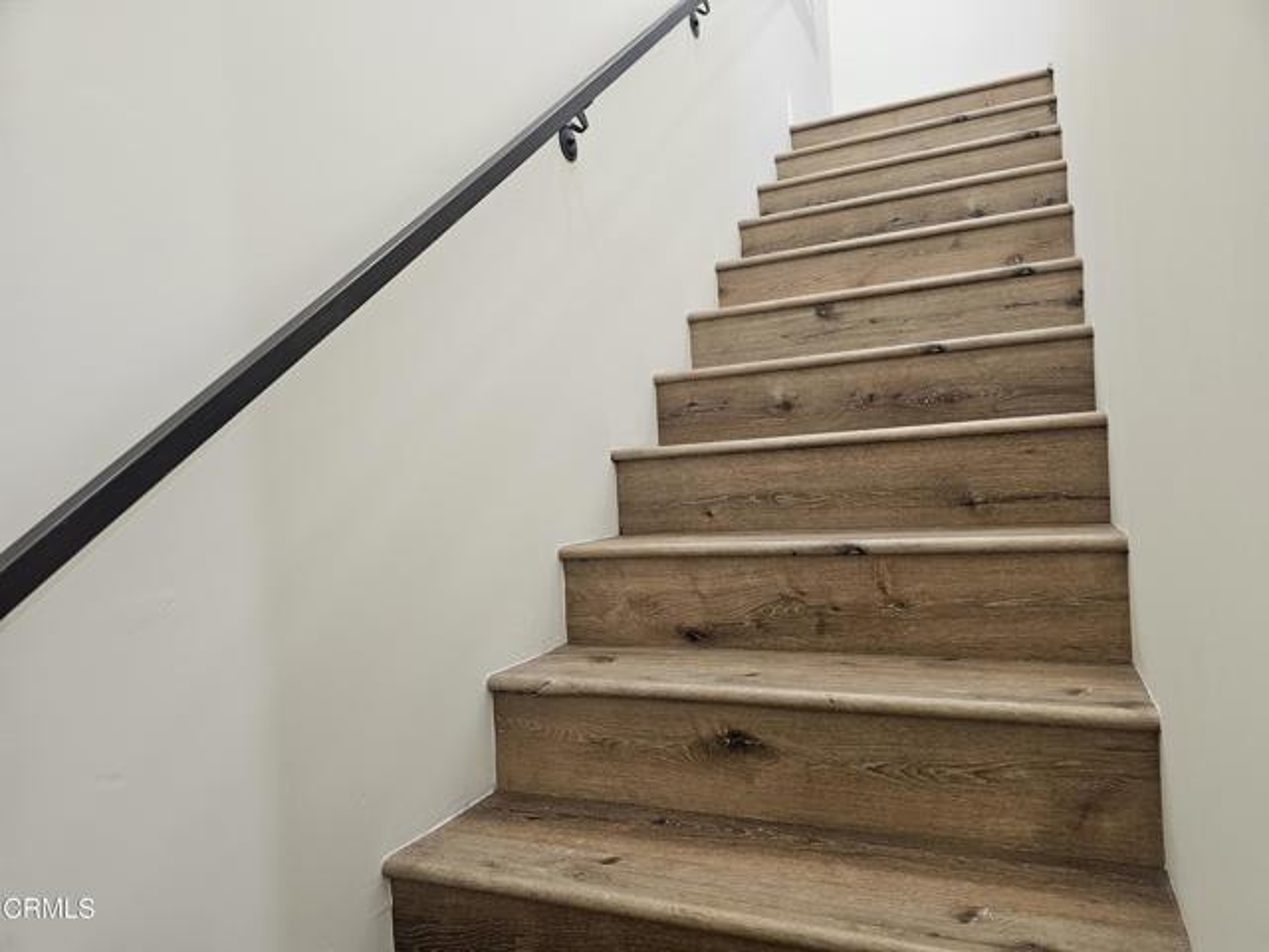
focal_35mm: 23
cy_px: 476
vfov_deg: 58.9
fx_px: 843
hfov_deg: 73.9
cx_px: 634
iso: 640
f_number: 1.7
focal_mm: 6.3
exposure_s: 1/120
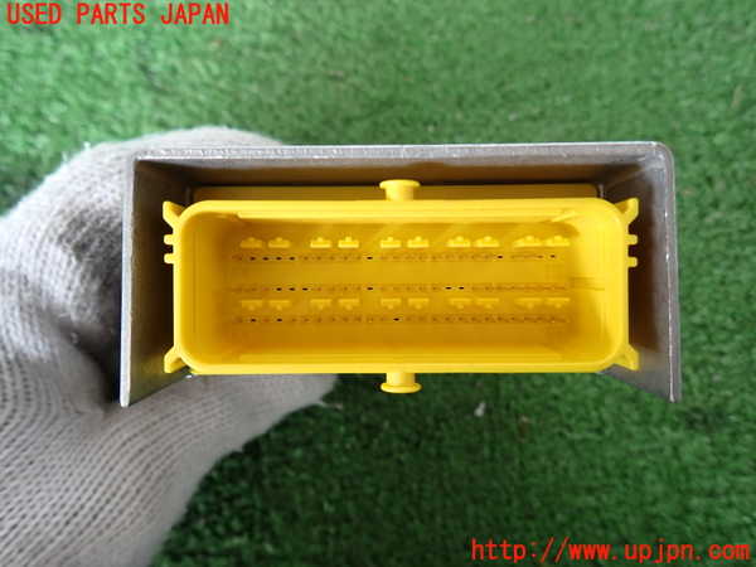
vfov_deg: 54.9
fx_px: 546
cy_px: 284
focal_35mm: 25
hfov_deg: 69.4
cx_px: 378
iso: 200
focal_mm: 4.5
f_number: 2
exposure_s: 1/30
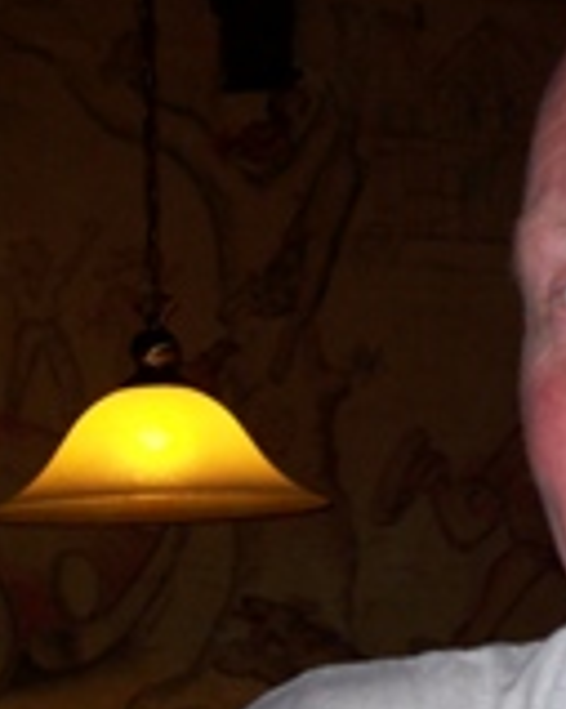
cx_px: 691
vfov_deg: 19.4
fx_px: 2075
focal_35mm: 99
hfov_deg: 15.0
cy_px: 424
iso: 80
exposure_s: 1/64
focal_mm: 6
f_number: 2.7
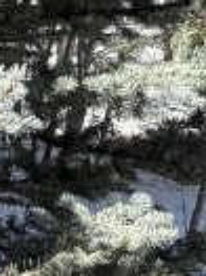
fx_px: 1494
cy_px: -274
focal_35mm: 188
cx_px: -765
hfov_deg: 5.9
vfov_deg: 9.8
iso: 80
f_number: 1.78
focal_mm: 6.76
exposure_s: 1/1727
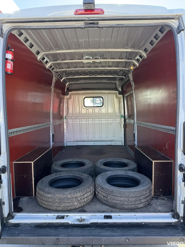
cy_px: 124
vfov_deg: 71.6
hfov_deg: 56.8
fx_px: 171
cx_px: 92
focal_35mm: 24
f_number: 1.78
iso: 100
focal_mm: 6.76
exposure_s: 1/180
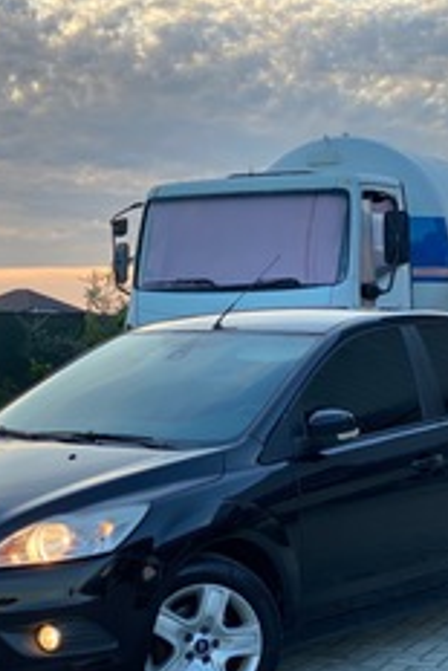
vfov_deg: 24.2
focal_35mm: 84
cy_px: 382
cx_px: 202
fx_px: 1566
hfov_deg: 16.3
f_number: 2
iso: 20
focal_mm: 6
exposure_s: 1/180
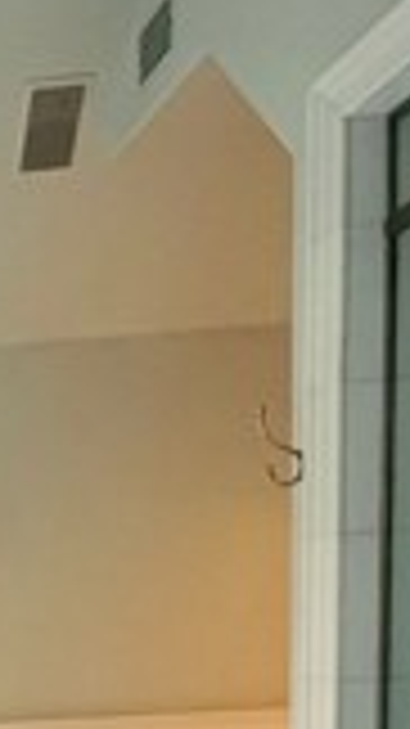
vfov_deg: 33.3
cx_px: -351
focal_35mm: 56
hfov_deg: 17.1
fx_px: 1083
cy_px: 770
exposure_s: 1/60
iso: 160
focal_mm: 1.57
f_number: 1.8
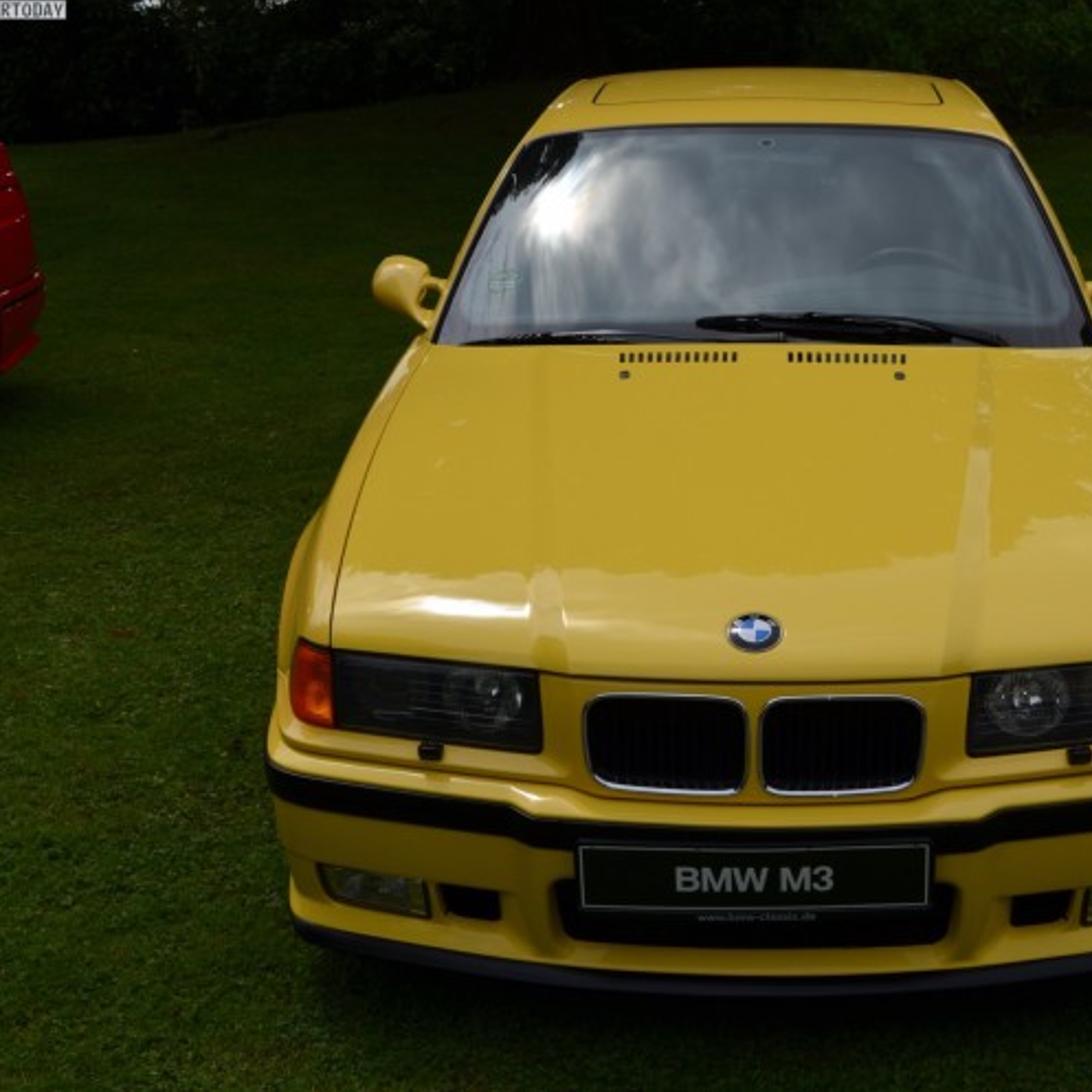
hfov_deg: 33.6
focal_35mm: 50
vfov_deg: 34.0
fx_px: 1785
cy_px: 547
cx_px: 767
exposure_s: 1/320
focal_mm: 26
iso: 100
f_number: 9
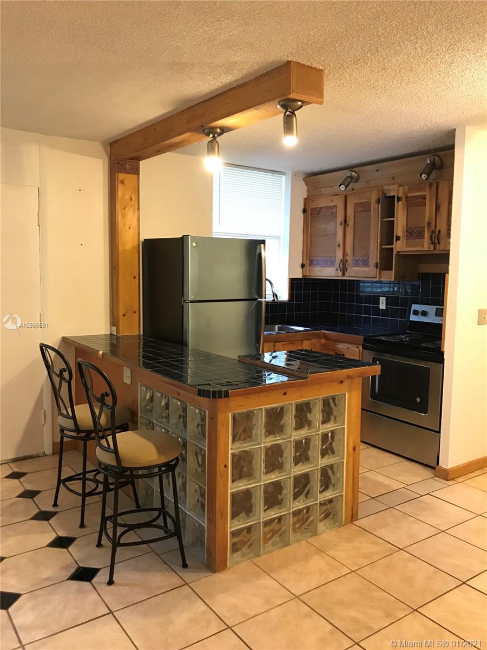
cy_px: 325
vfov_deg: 63.4
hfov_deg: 49.7
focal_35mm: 28
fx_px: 525
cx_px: 244
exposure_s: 1/15
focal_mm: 3.99
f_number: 1.8
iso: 50
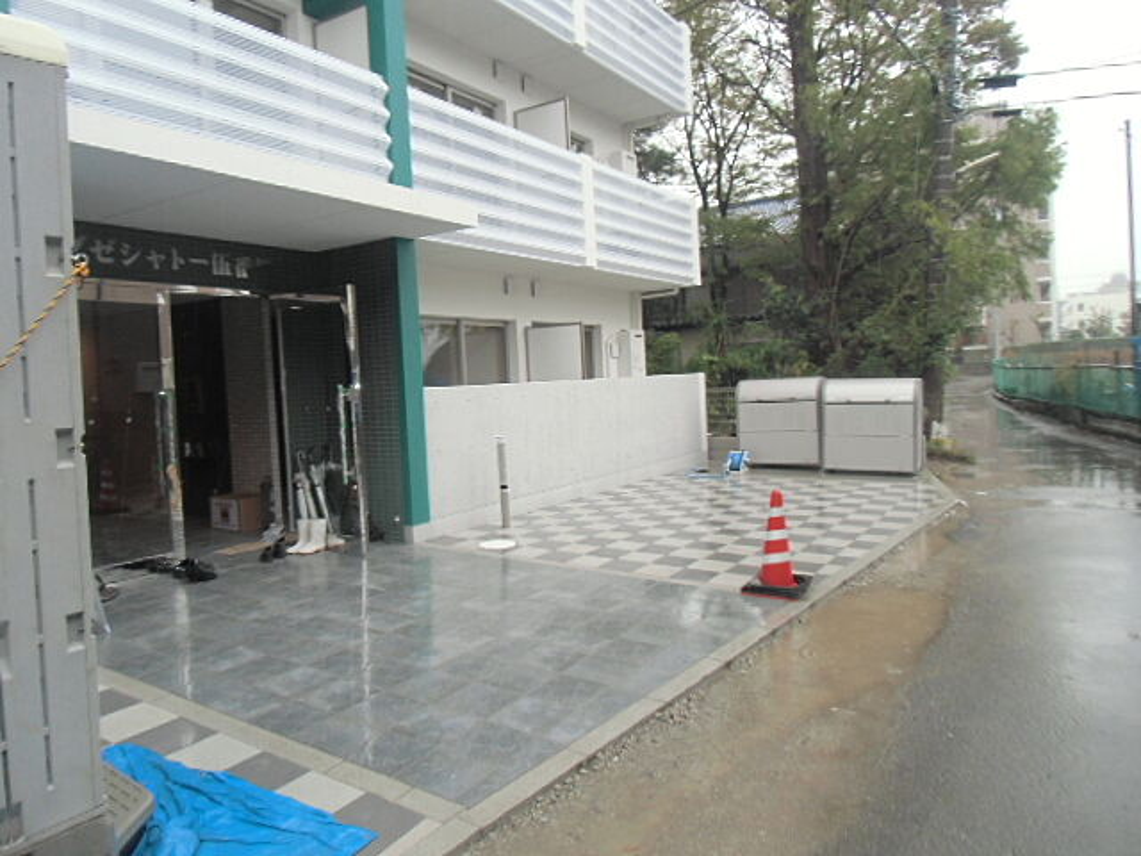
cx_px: 570
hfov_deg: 71.6
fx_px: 791
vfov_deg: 56.8
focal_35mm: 24
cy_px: 428
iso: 64
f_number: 3
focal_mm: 4.24
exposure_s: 1/80
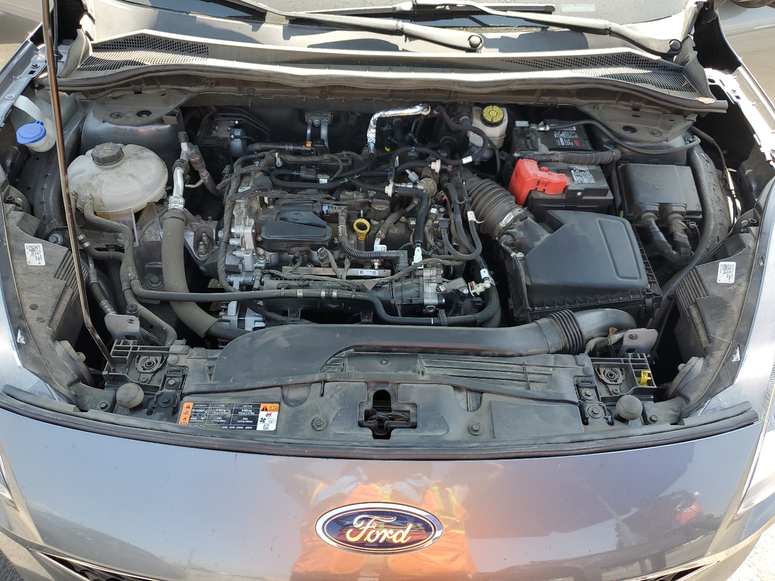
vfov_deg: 53.1
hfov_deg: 67.3
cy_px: 290
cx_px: 388
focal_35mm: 26
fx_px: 582
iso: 50
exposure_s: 1/294
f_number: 1.5
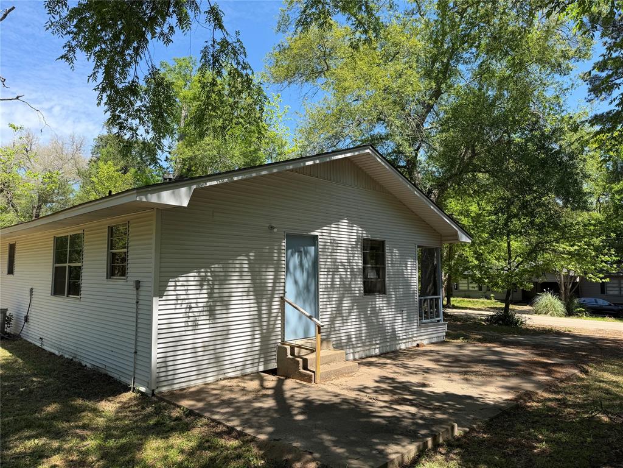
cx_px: 312
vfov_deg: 56.8
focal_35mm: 24
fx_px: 432
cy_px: 234
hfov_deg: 71.6
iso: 80
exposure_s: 1/1855
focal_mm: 6.76
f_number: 1.78
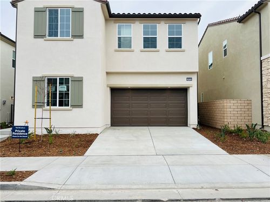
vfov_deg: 53.1
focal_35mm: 26
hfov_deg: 67.3
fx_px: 203
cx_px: 135
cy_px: 101
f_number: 1.5
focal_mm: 5.7
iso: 50
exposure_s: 1/1838
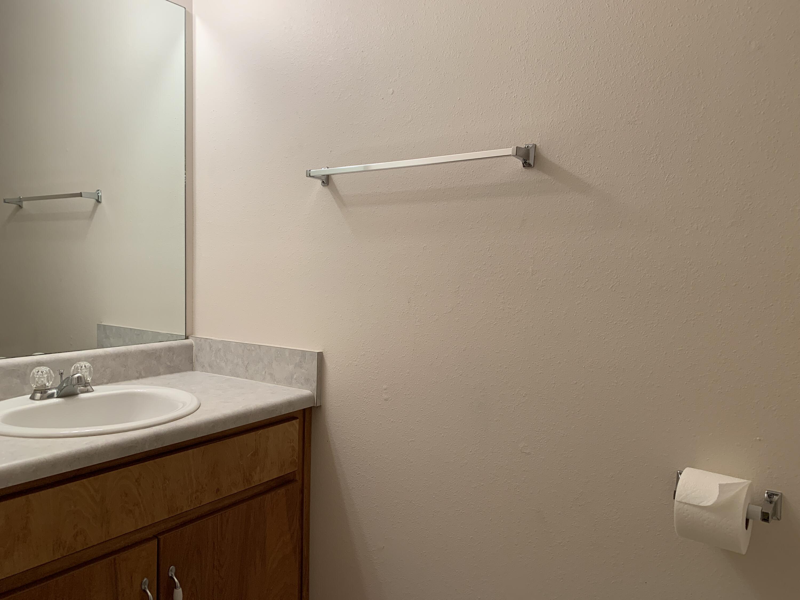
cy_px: 300
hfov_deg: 67.3
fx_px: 601
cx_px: 400
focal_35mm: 26
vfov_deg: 53.1
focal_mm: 4.25
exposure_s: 1/60
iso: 64
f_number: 1.8
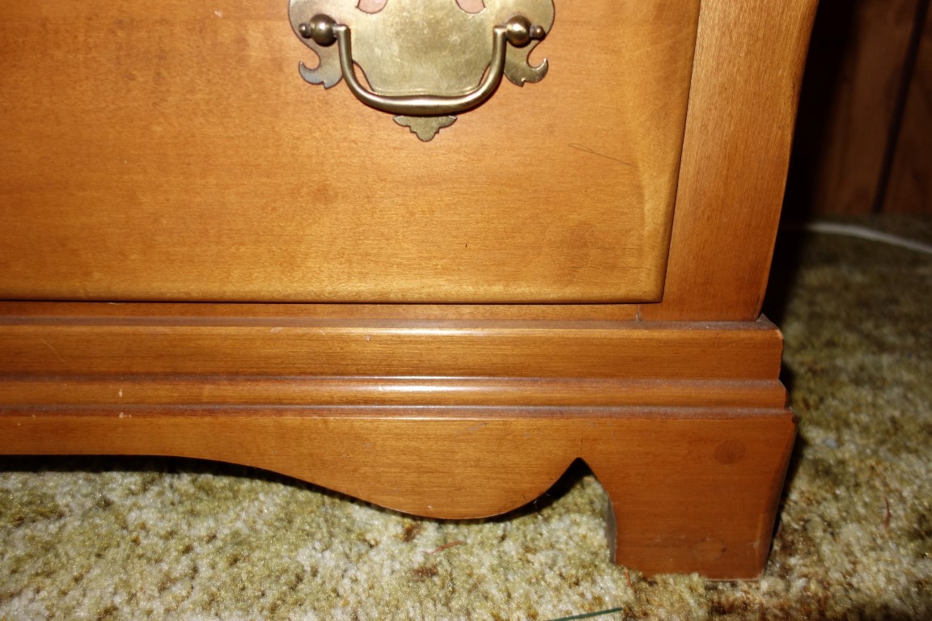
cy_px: 310
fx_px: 725
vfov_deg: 46.4
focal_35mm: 28
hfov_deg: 65.5
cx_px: 466
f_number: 1.8
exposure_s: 1/30
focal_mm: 10.4
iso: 125
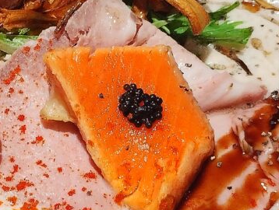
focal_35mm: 100
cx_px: 93
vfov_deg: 14.8
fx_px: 808
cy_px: 157
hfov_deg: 19.5
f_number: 1.8
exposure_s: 1/120
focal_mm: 4.27
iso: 306
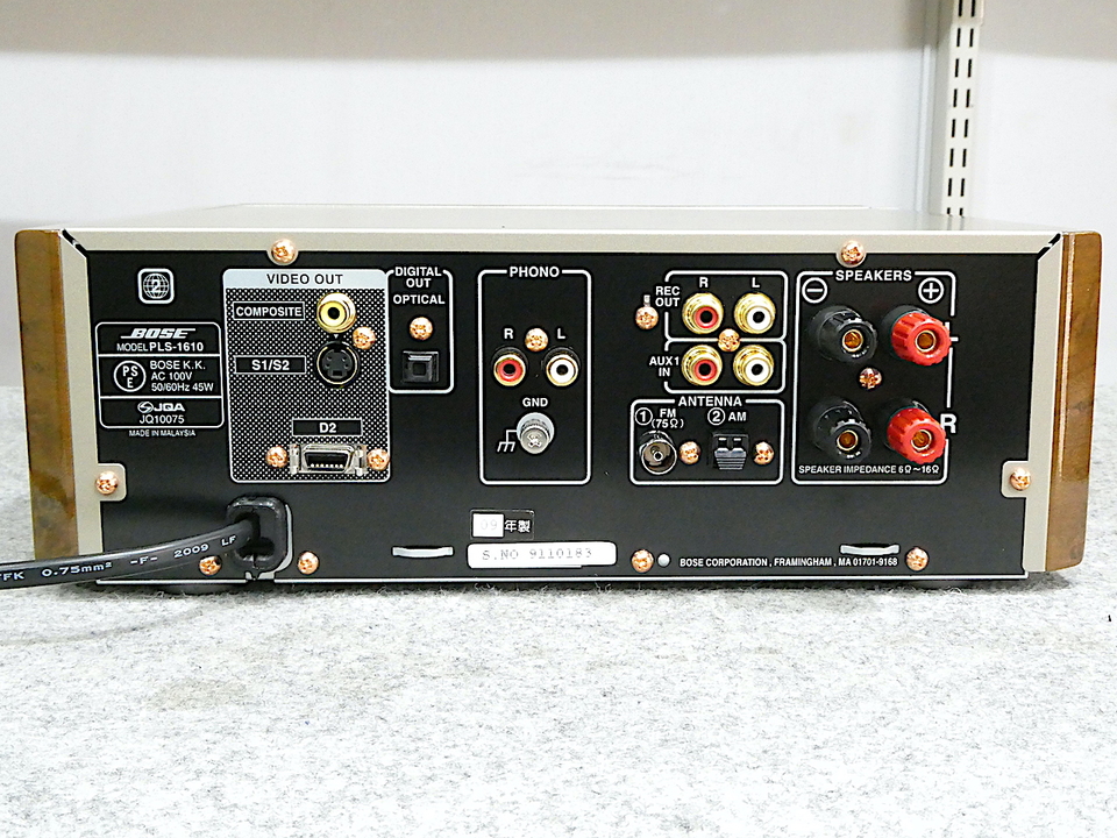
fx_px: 1420
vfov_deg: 32.9
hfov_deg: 42.9
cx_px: 558
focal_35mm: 44
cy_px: 419
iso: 1600
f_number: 6.3
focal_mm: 7.8
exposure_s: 1/20
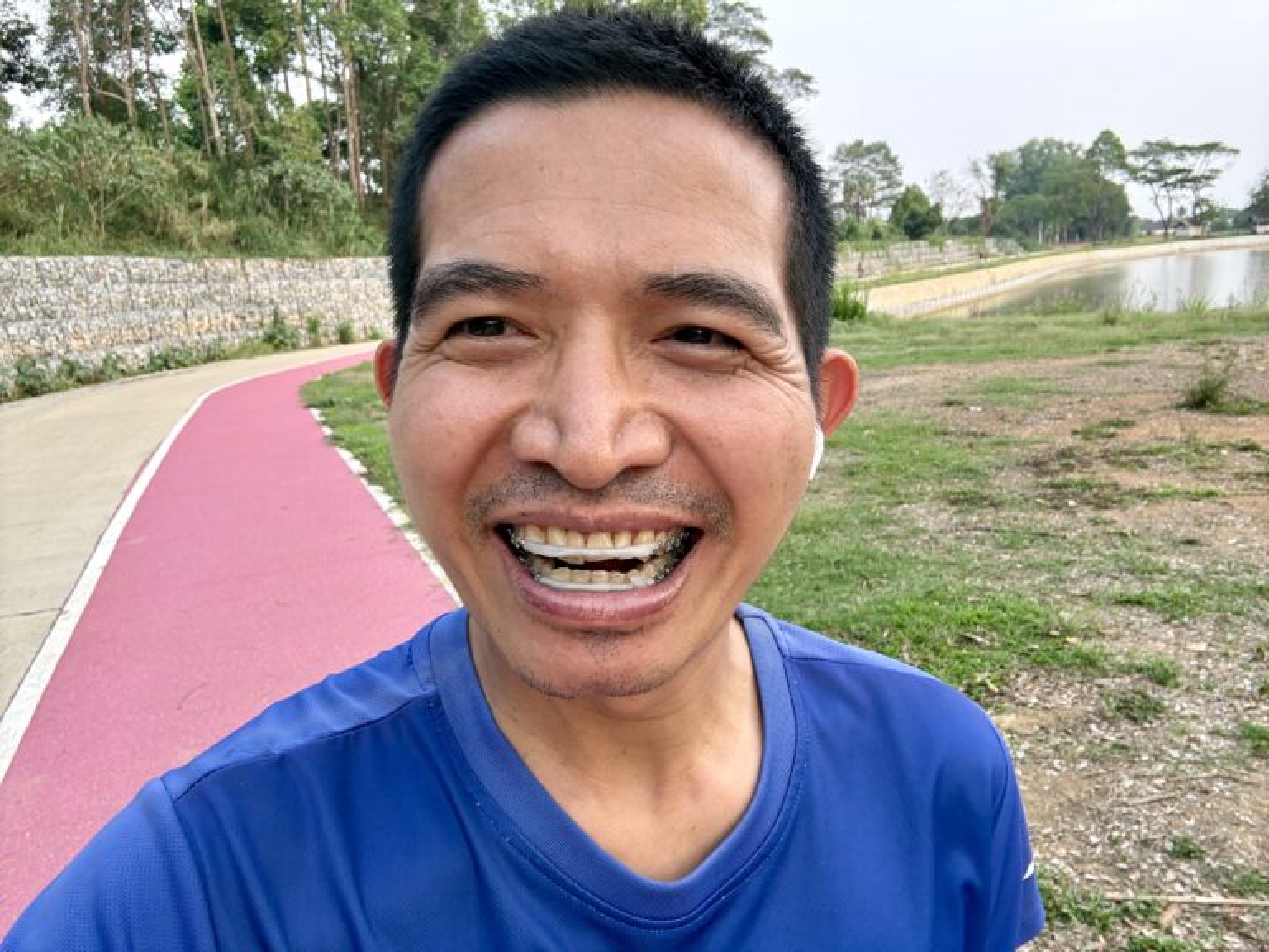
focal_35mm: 23
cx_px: 634
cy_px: 476
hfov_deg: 73.9
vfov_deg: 58.9
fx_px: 843
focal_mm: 2.69
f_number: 1.9
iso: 40
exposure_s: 1/122
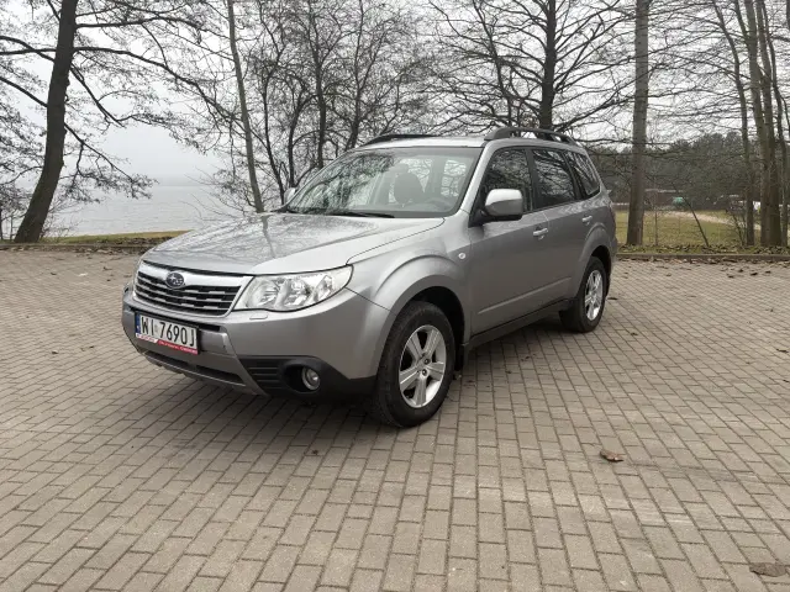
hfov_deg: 67.3
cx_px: 395
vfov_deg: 53.1
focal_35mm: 26
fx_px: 593
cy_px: 296
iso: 50
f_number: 1.6
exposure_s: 1/433
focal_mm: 5.96
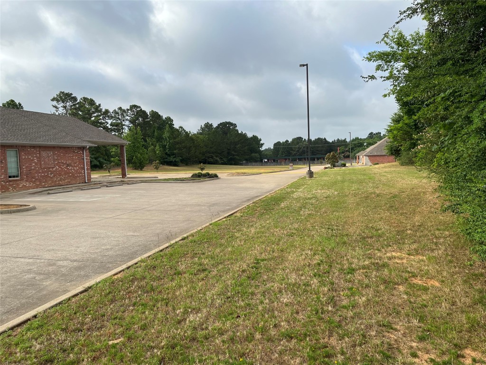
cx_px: 243
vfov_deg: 53.1
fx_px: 365
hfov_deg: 67.3
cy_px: 182
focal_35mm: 26
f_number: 1.6
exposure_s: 1/1992
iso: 50
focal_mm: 5.1
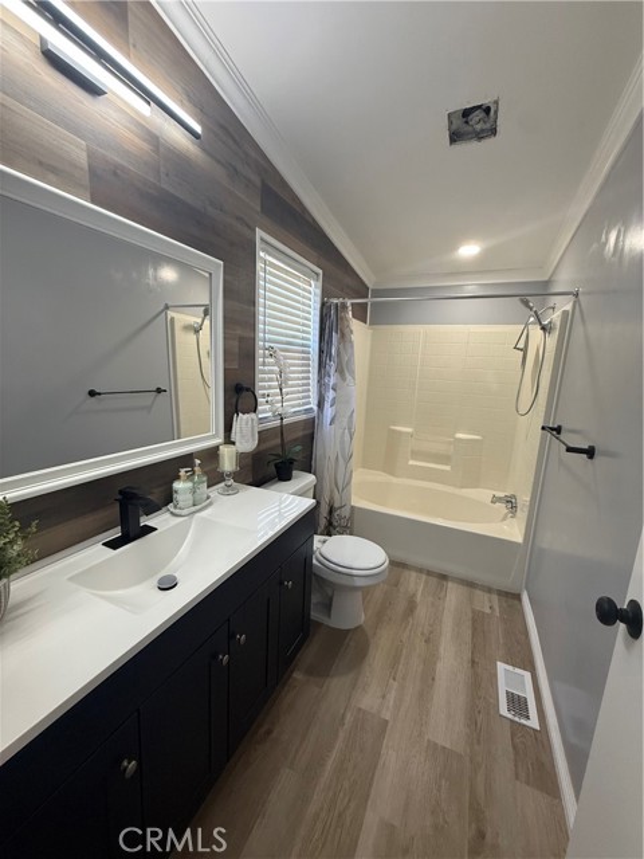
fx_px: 347
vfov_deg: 102.1
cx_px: 322
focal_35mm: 14
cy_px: 430
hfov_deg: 85.7
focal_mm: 2.22
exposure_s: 1/120
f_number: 2.2
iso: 250
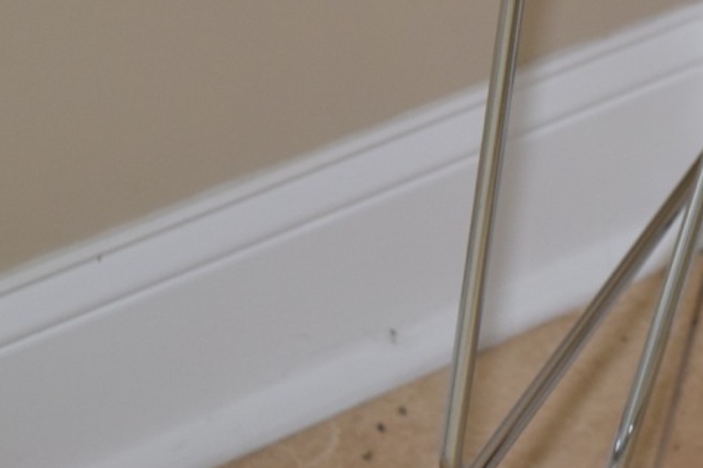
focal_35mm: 220
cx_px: 847
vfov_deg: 6.2
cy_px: -152
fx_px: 4301
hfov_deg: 9.2
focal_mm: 55
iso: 800
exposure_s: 1/125
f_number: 5.6
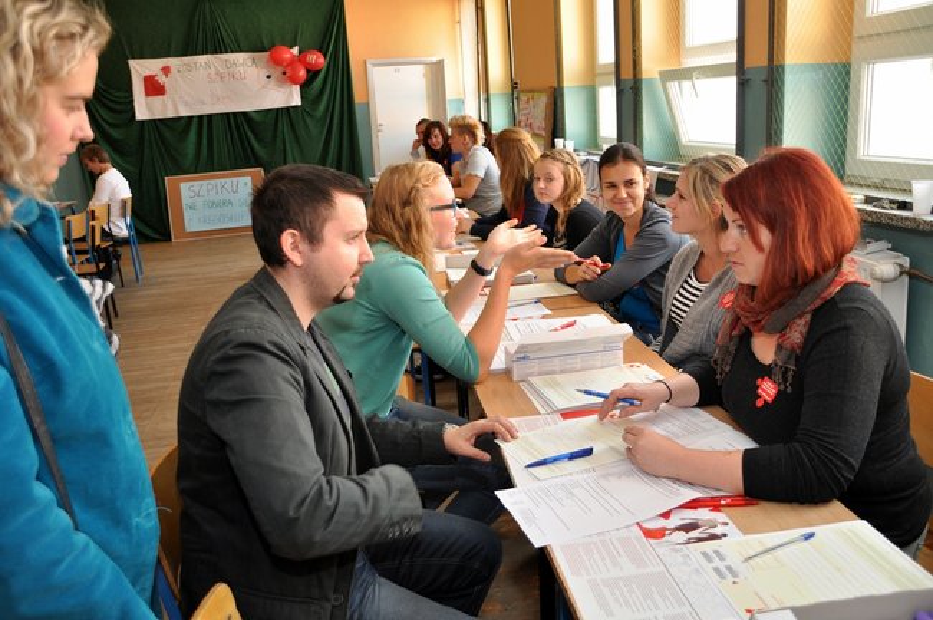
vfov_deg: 39.9
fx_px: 854
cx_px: 466
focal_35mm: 33
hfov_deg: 57.3
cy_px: 310
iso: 500
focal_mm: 22
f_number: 3.8
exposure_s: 1/125
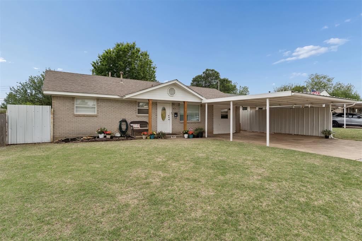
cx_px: 181
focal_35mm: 18
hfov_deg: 88.6
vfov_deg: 66.1
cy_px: 120
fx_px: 186
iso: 250
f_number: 5.6
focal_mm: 12.3
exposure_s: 1/1250
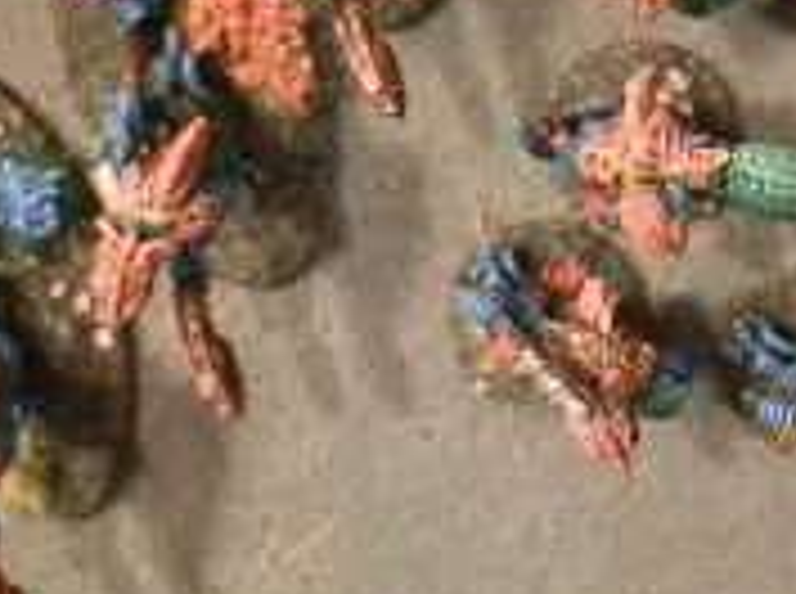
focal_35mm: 85
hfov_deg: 22.6
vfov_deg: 16.9
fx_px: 1951
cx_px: 675
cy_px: -22
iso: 400
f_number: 3.1
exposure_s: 1/100
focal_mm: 5
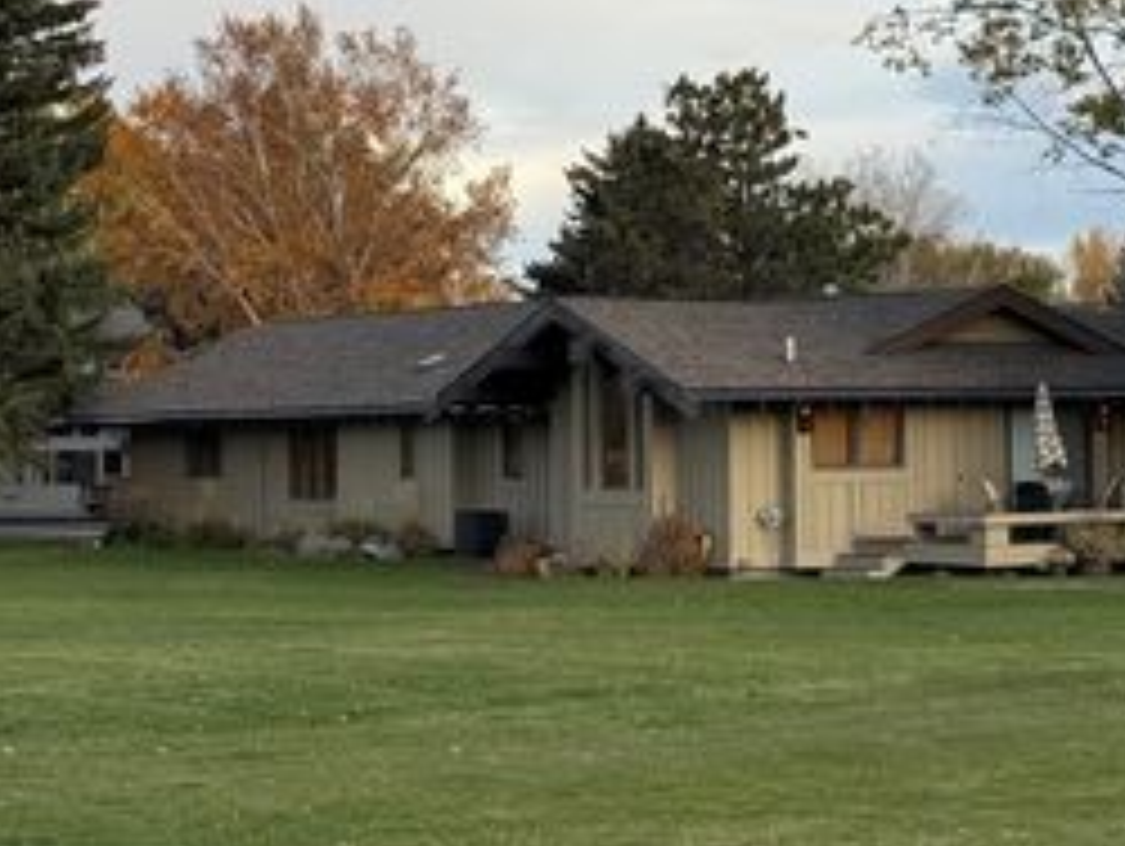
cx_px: 752
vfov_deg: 15.3
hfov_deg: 20.4
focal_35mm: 96
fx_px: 3123
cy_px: 119
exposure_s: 1/1041
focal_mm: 6.76
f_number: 1.78
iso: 64
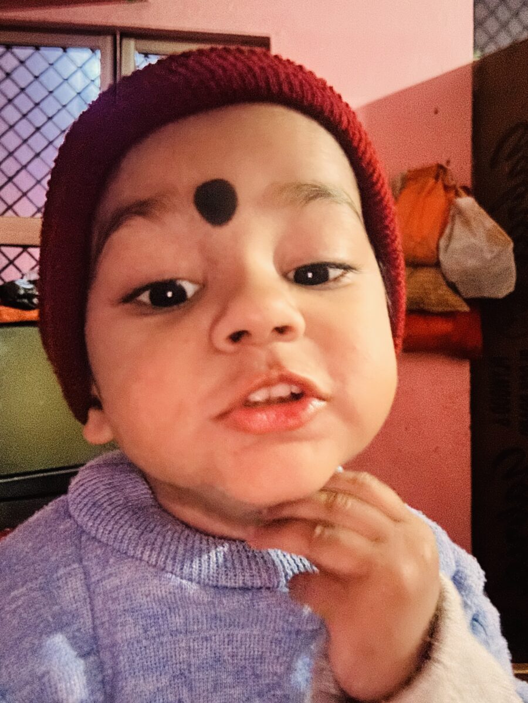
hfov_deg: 46.8
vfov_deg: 60.0
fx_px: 610
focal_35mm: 30
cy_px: 352
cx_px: 264
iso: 1600
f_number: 1.9
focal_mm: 2.69
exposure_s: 1/14
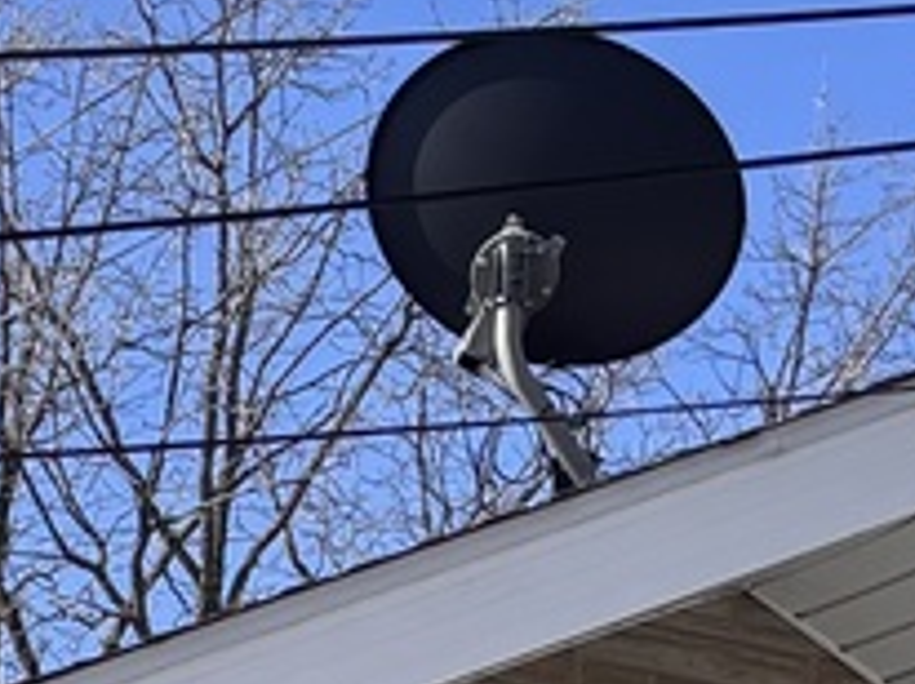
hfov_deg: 10.3
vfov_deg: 7.4
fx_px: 4805
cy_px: 1901
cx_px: -657
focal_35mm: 182
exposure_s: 1/1721
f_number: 1.6
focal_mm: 5.96
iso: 50
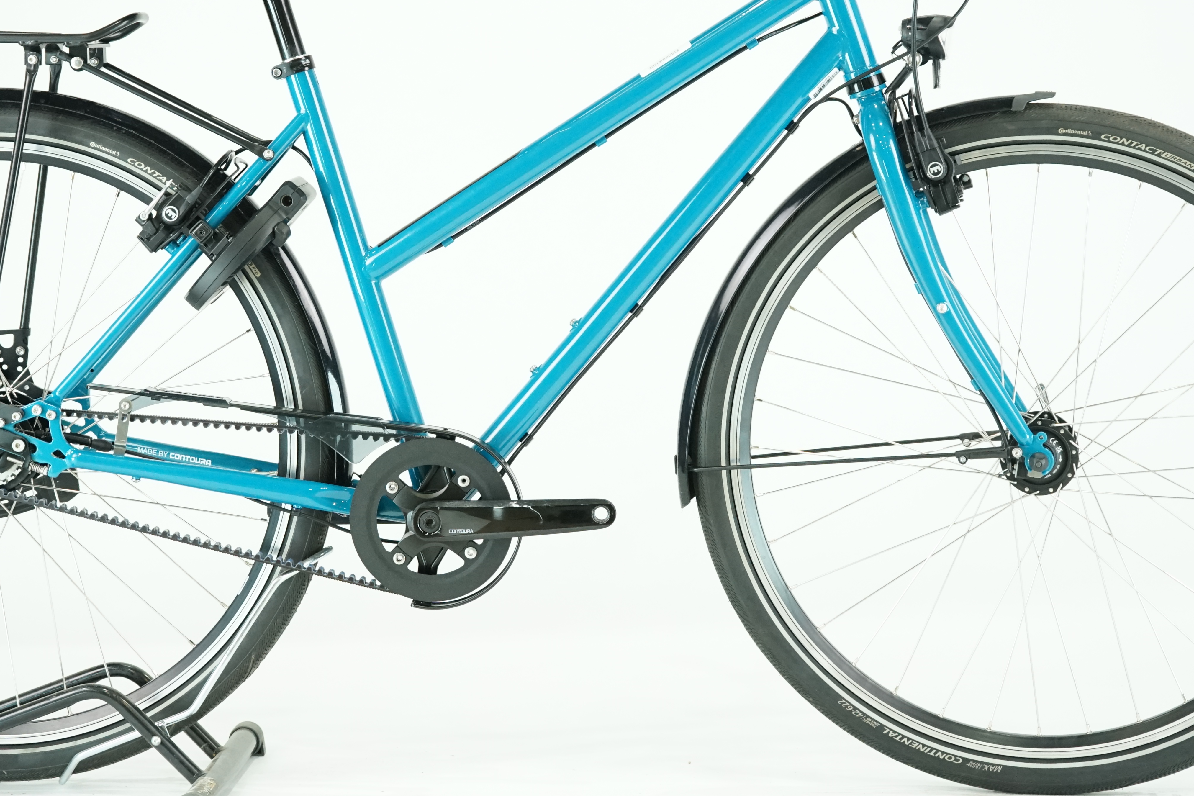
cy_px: 238
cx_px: 526
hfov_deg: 23.6
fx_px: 2852
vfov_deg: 15.8
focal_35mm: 86
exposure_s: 1/200
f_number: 5
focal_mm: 58
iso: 2500
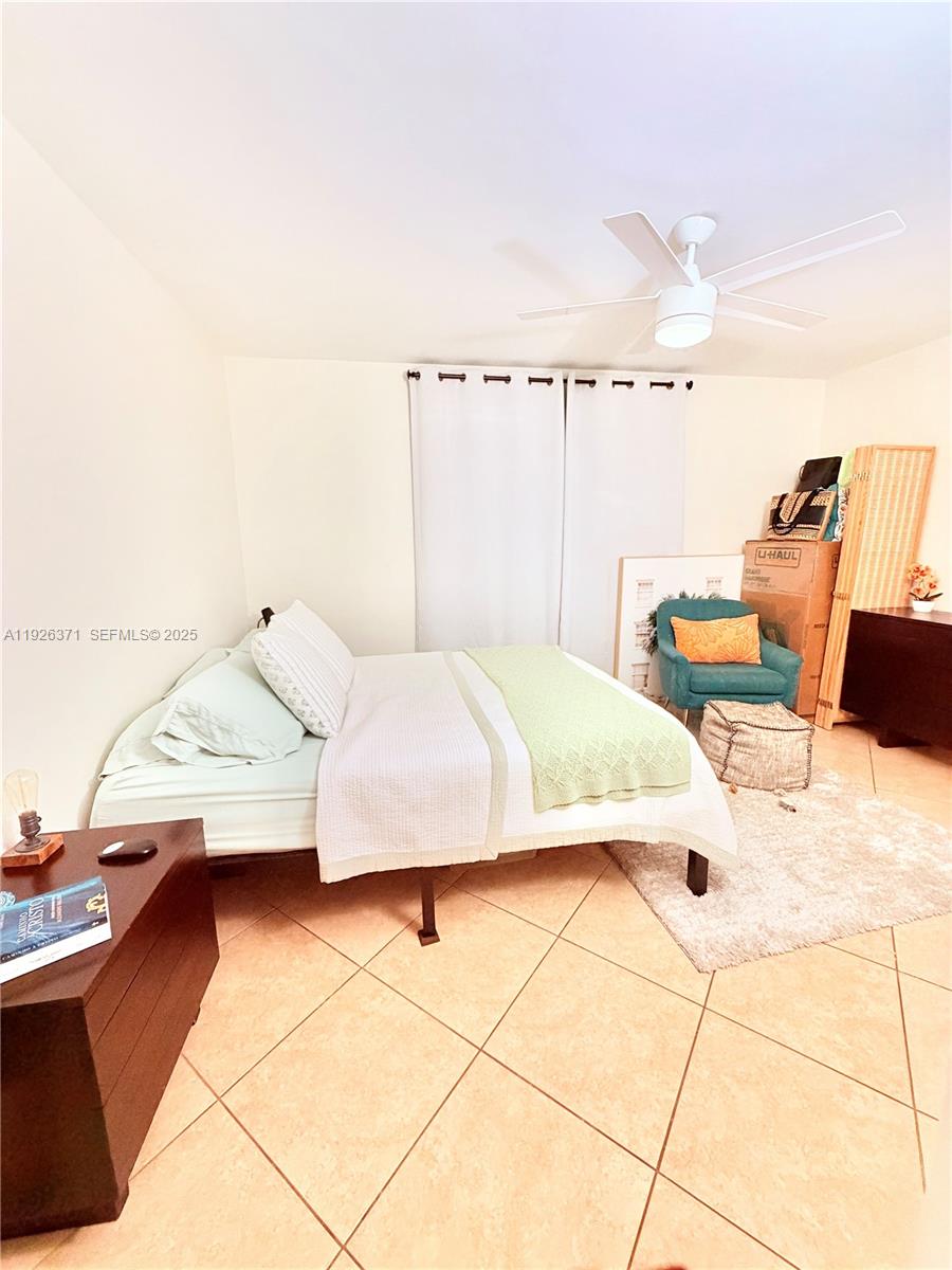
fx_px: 513
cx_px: 476
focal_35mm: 14
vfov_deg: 102.1
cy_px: 635
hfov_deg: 85.7
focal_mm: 2.22
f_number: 2.2
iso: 400
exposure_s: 1/60
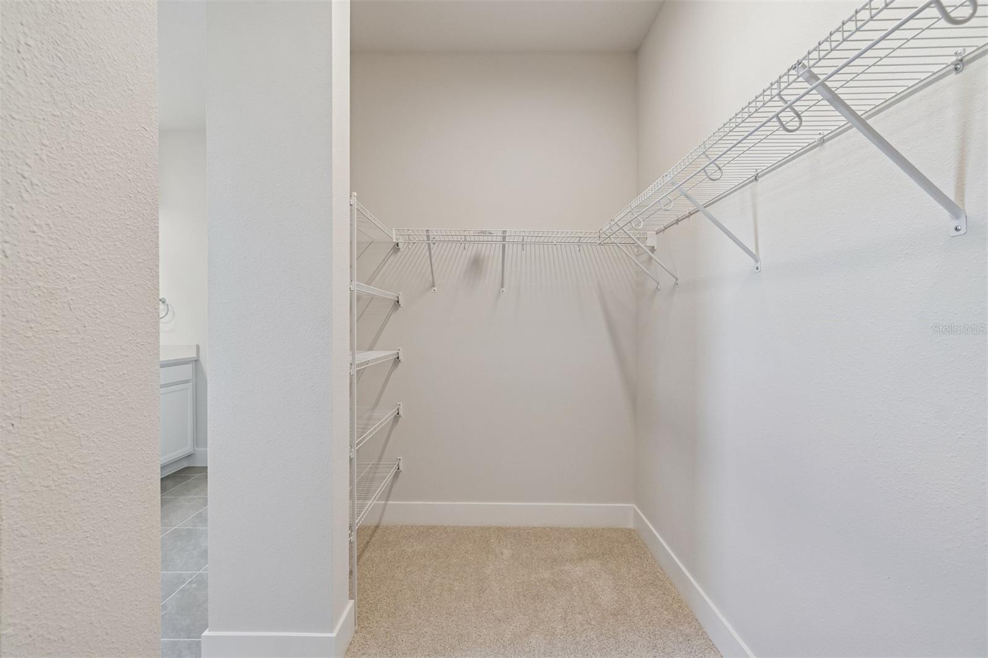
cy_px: 329
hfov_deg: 100.4
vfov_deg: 77.3
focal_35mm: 15
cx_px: 494
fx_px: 412
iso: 100
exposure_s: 1/15
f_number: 7.1
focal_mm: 10
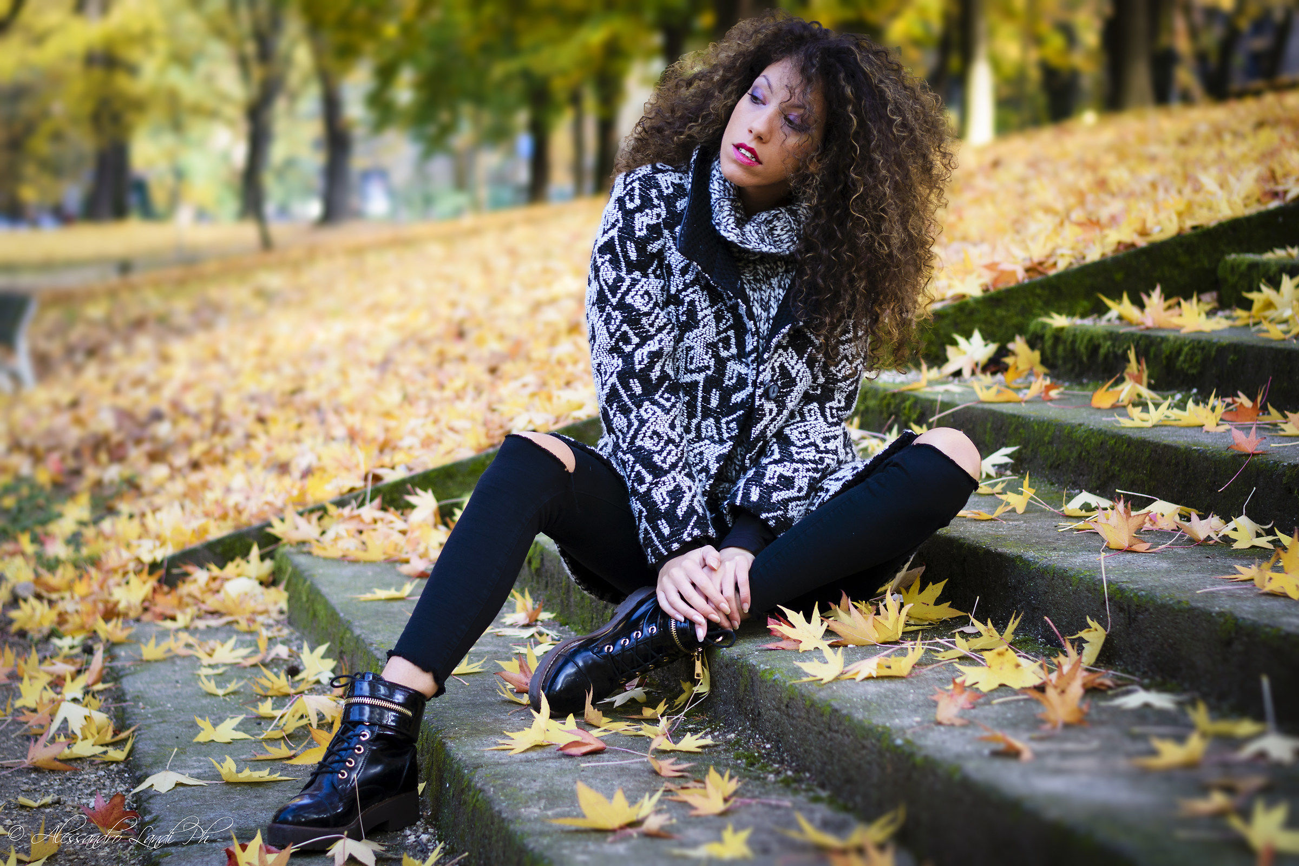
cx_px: 650
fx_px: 2706
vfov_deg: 18.2
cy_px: 433
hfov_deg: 27.0
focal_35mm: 75
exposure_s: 1/250
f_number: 2.8
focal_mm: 50
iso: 200
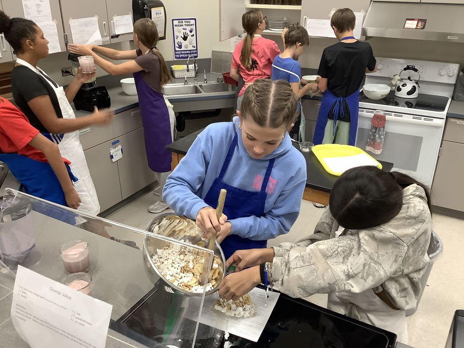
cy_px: 174
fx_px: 416
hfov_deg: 58.4
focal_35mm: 31
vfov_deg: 45.4
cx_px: 232
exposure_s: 1/60
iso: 125
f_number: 2.4
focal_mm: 3.3
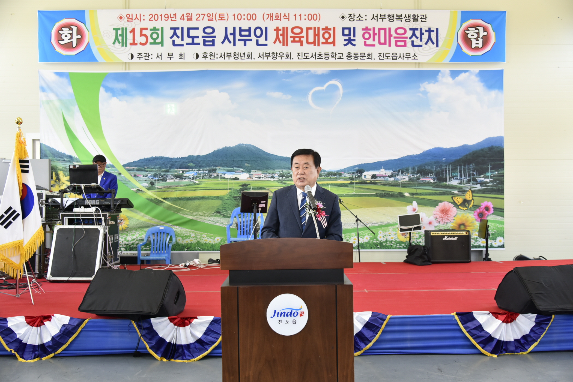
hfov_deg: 58.7
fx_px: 509
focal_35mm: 32
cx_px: 286
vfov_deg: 41.1
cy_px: 191
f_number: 4.5
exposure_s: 1/125
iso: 640
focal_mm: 32
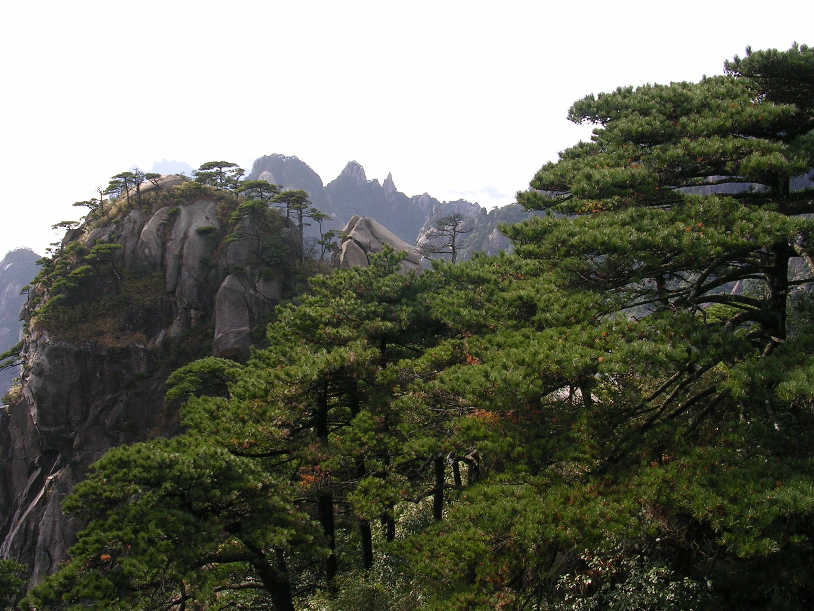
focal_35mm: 38
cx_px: 407
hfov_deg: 49.0
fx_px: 894
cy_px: 306
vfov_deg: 37.7
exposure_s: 1/142
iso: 50
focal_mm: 5.8
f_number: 5.6
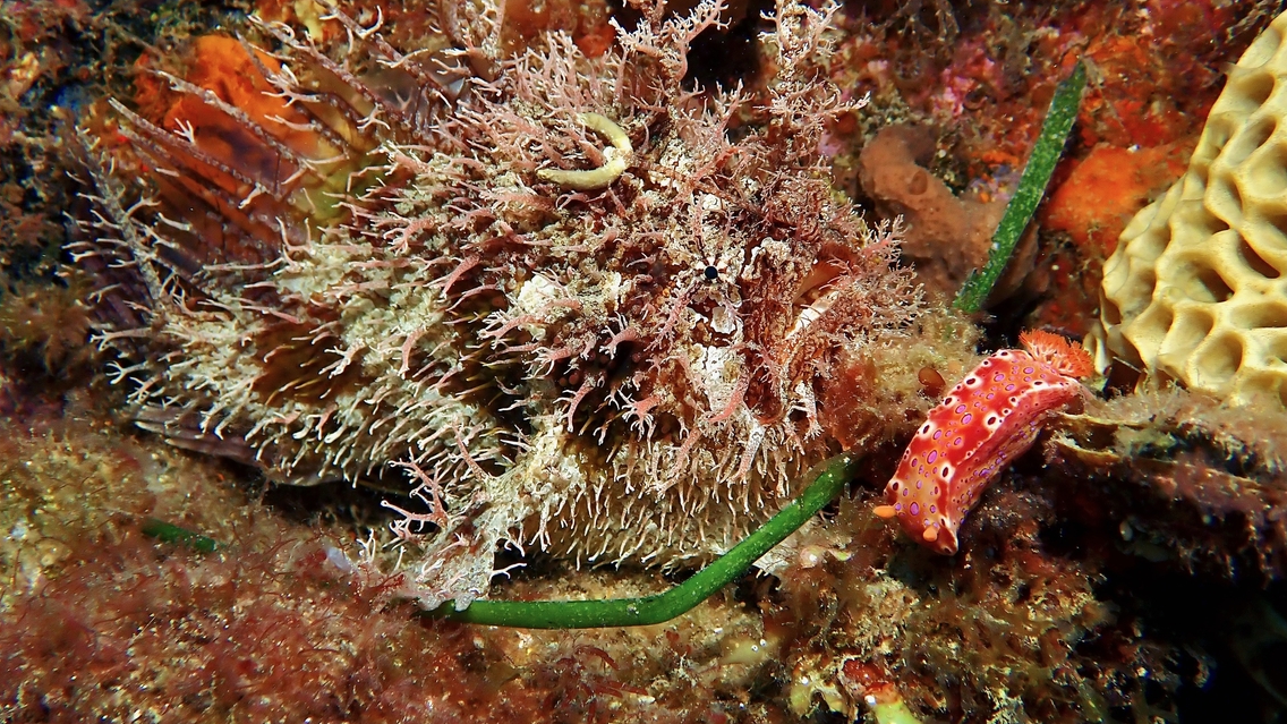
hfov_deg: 56.6
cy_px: 319
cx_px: 642
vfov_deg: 33.7
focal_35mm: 35
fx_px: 1194
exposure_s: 1/500
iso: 100
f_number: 3.2
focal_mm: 5.79
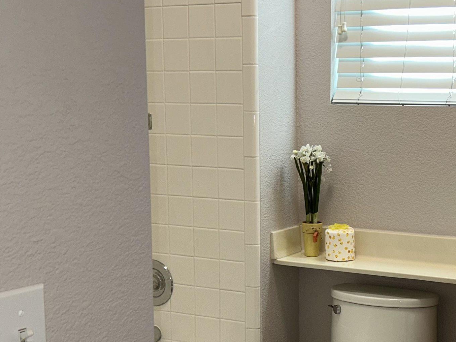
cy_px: 257
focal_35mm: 59
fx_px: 777
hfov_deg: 31.8
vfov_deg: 24.5
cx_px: 371
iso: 40
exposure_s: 1/120
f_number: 1.5
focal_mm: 5.7
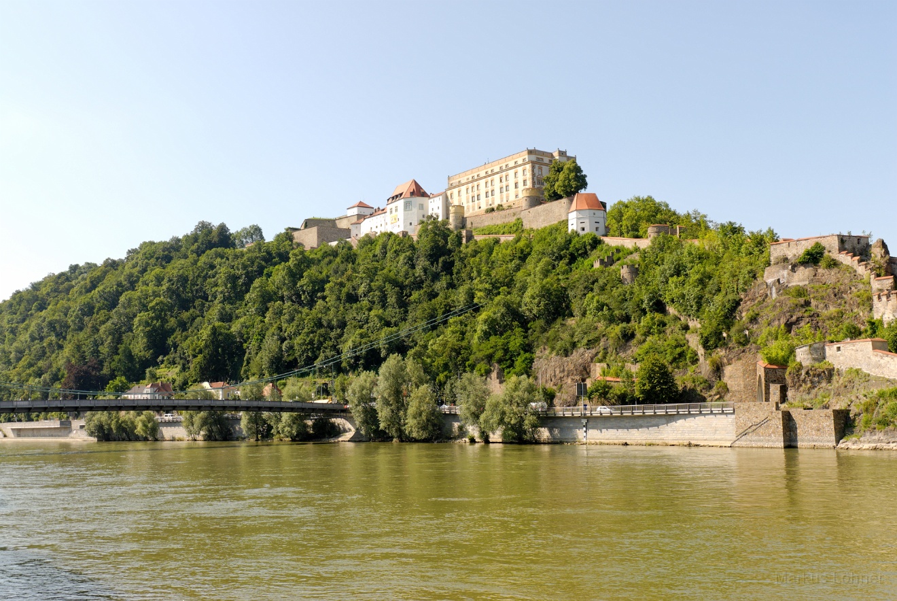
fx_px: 898
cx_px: 448
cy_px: 300
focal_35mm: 36
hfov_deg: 53.1
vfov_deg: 37.0
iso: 100
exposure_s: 1/160
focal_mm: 24
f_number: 8
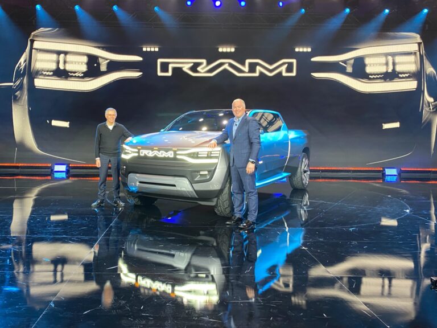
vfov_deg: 53.1
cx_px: 218
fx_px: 328
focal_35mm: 26
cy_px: 164
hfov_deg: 67.3
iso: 200
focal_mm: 4.25
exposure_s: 1/59
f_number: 1.8
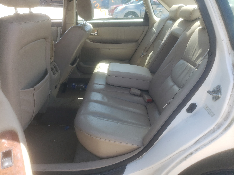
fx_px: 176
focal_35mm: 26
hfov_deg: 67.3
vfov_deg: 53.1
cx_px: 117
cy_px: 88
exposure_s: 1/476
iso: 50
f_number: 1.5
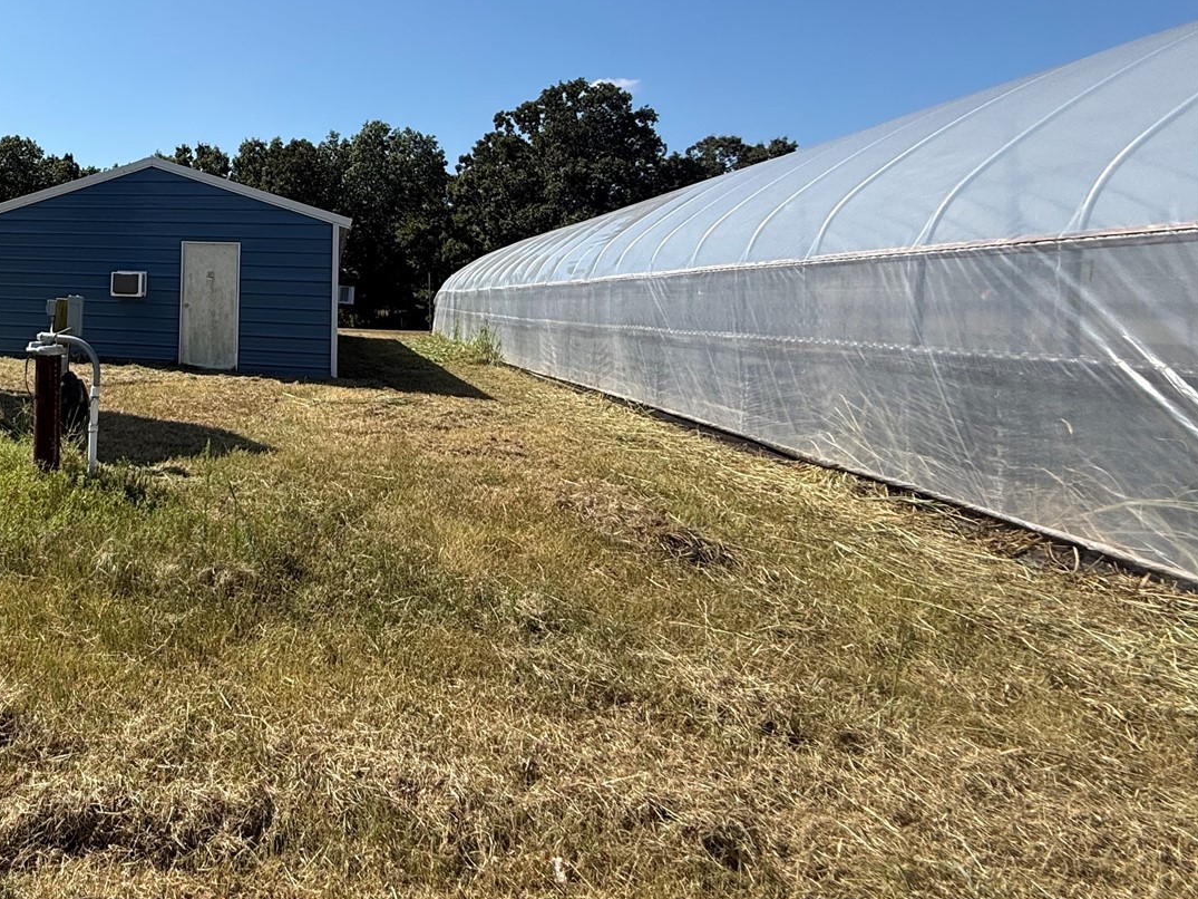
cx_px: 135
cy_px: 238
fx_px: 865
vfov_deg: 52.7
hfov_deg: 59.7
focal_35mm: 25
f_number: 2.2
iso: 20
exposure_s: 1/942
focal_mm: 2.22
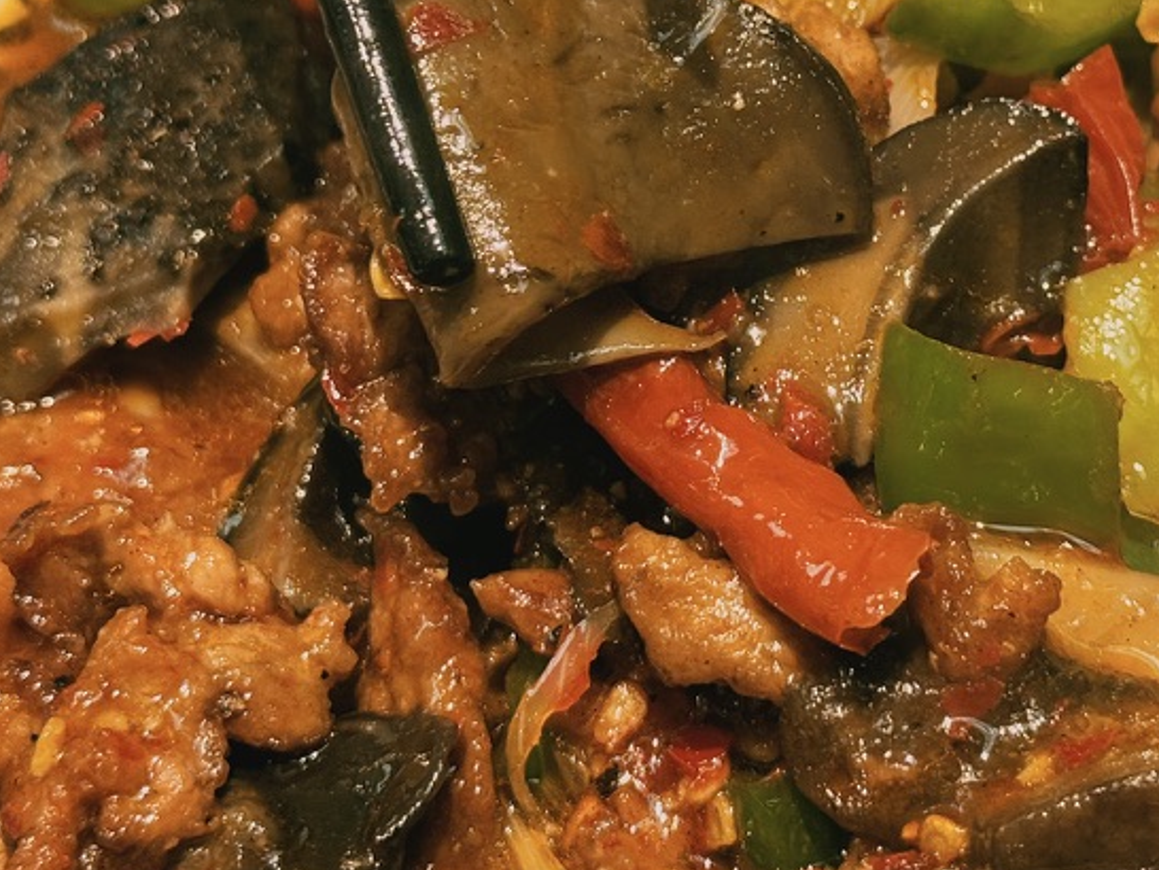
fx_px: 3015
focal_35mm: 90
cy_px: 282
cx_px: 768
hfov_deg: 21.7
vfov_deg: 16.4
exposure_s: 1/50
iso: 250
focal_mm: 6.76
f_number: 1.78
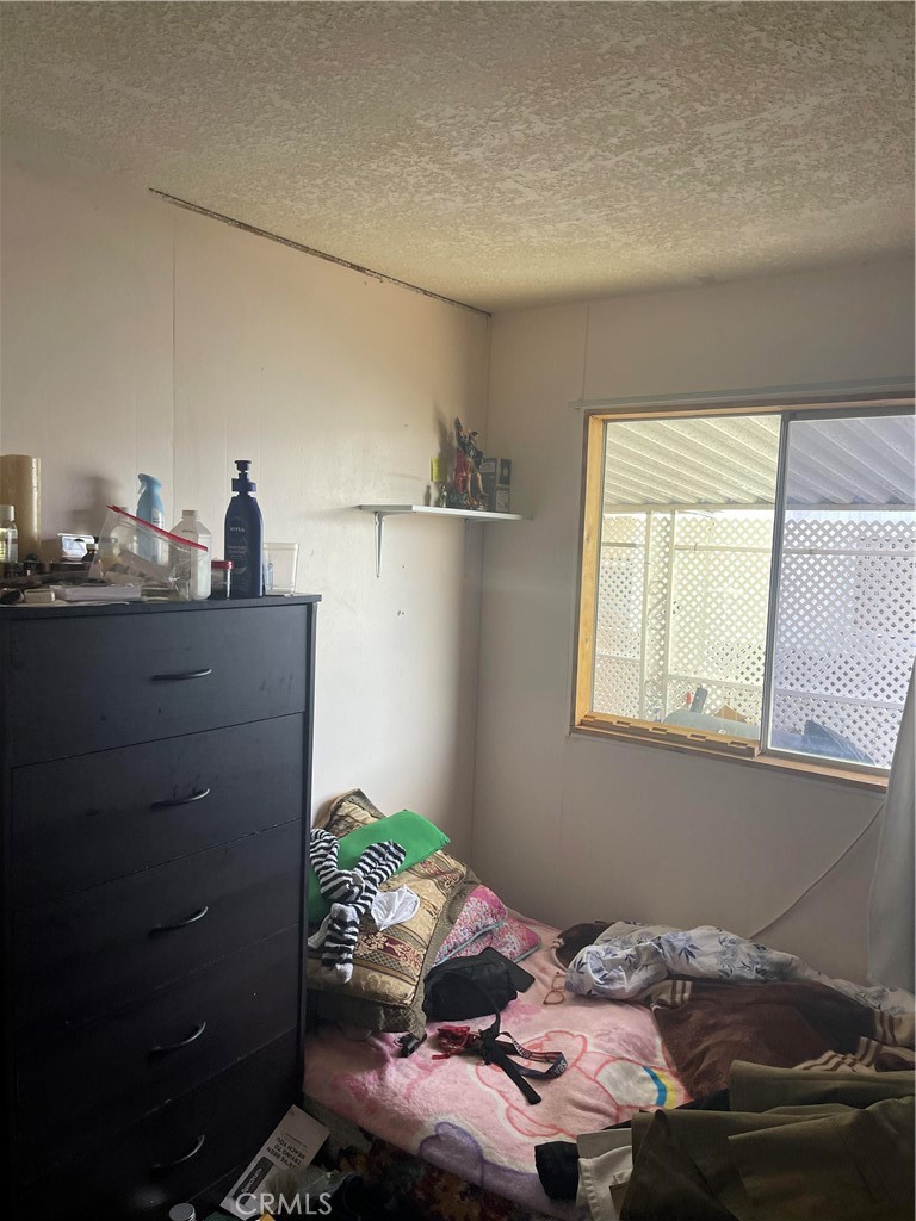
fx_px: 882
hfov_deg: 54.9
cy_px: 610
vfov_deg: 69.4
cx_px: 458
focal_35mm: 25
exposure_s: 1/121
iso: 125
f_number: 1.6
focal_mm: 5.1
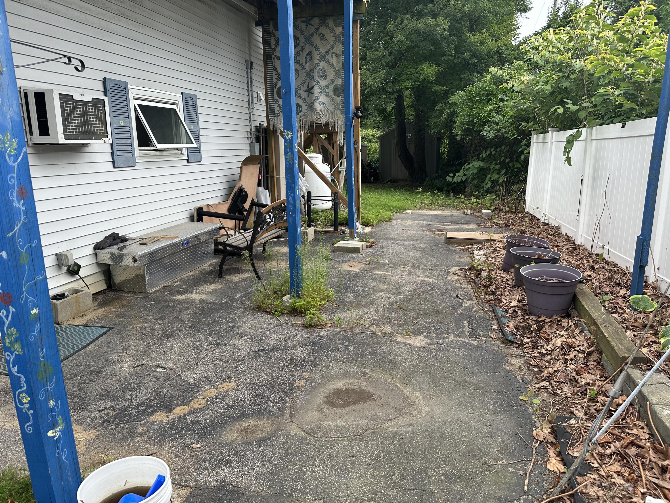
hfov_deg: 71.6
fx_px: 465
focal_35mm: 24
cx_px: 335
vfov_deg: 56.8
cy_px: 252
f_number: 1.78
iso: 80
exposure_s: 1/448
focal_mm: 6.86
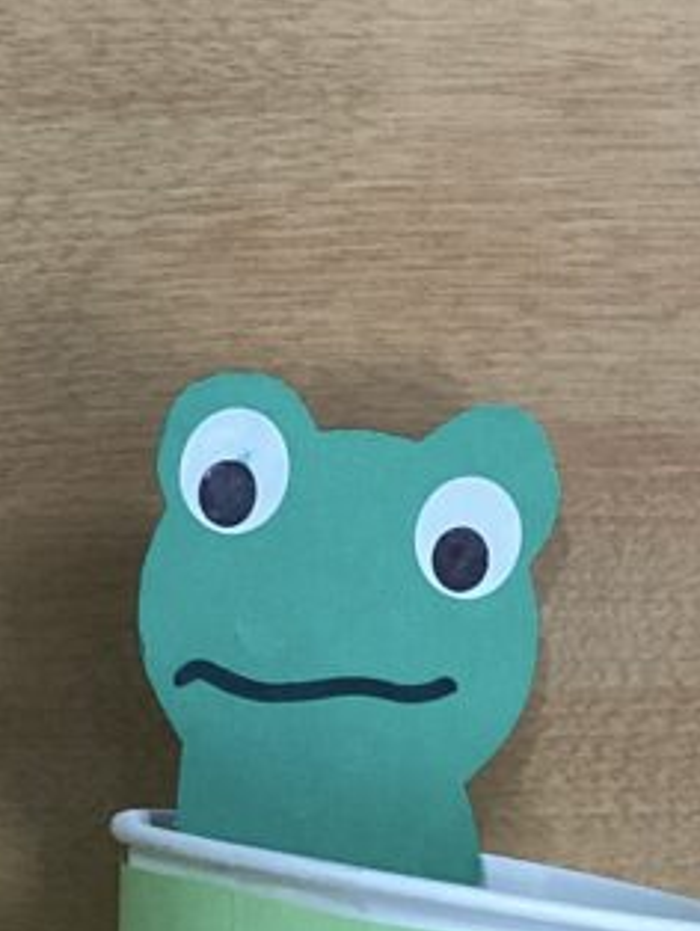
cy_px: 946
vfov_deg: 18.9
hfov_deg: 13.7
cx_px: -383
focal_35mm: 101
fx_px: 2720
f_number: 2.4
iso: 100
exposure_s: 1/50
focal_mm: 3.3
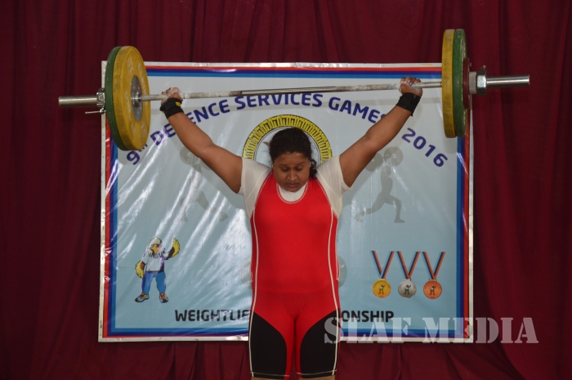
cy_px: 190
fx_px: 1571
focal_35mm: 99
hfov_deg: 20.6
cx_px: 286
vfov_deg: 13.8
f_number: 5.6
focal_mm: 66
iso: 400
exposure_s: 1/80
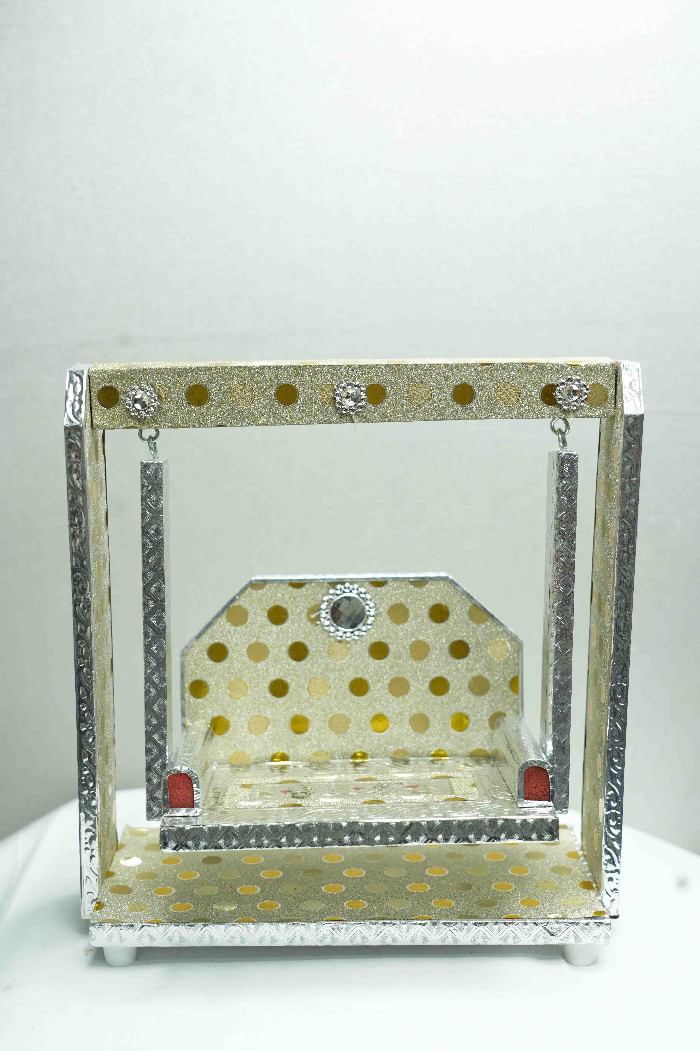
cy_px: 526
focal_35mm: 50
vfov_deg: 39.6
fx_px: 1458
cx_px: 350
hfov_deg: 27.0
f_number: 5.6
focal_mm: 50
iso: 400
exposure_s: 1/60
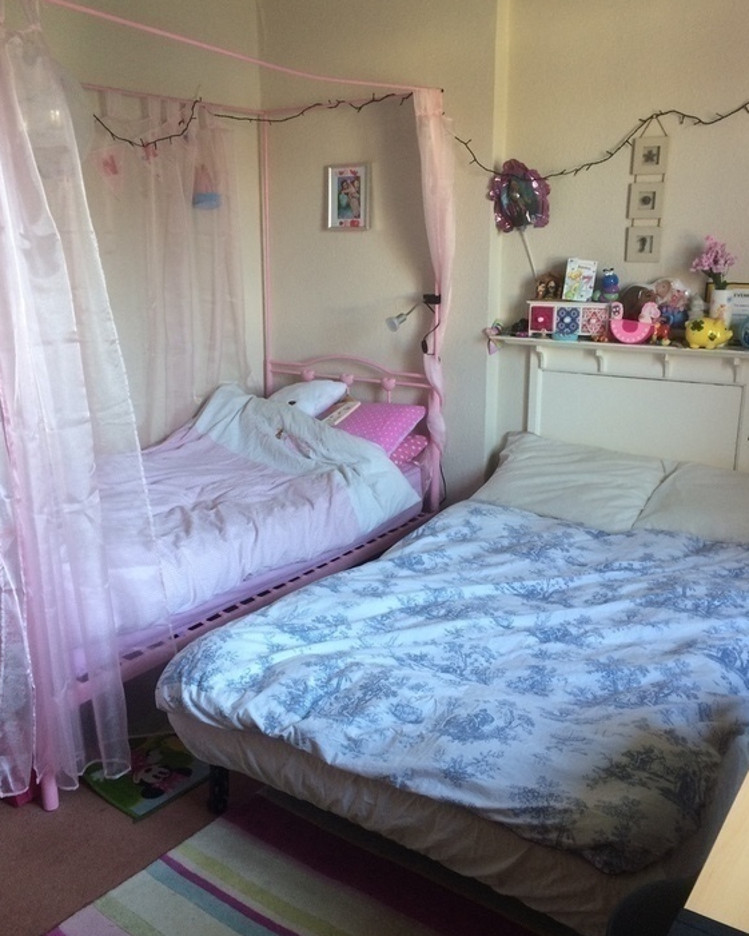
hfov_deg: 47.1
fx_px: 859
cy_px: 479
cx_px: 381
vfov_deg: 57.2
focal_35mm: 31
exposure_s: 1/33
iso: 125
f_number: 2.2
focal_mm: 4.15
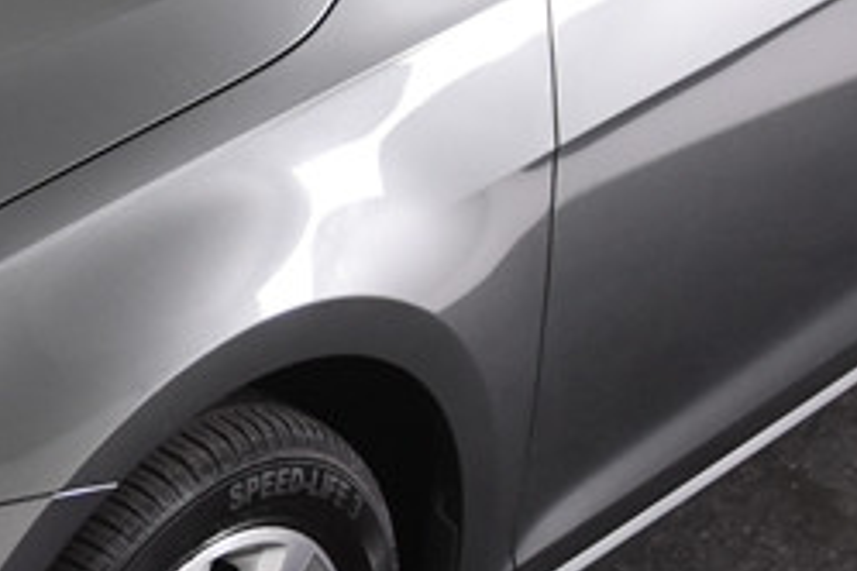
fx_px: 3523
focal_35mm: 148
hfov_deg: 13.6
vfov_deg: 9.3
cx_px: -65
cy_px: 153
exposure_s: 1/50
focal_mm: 24
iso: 1600
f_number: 3.5
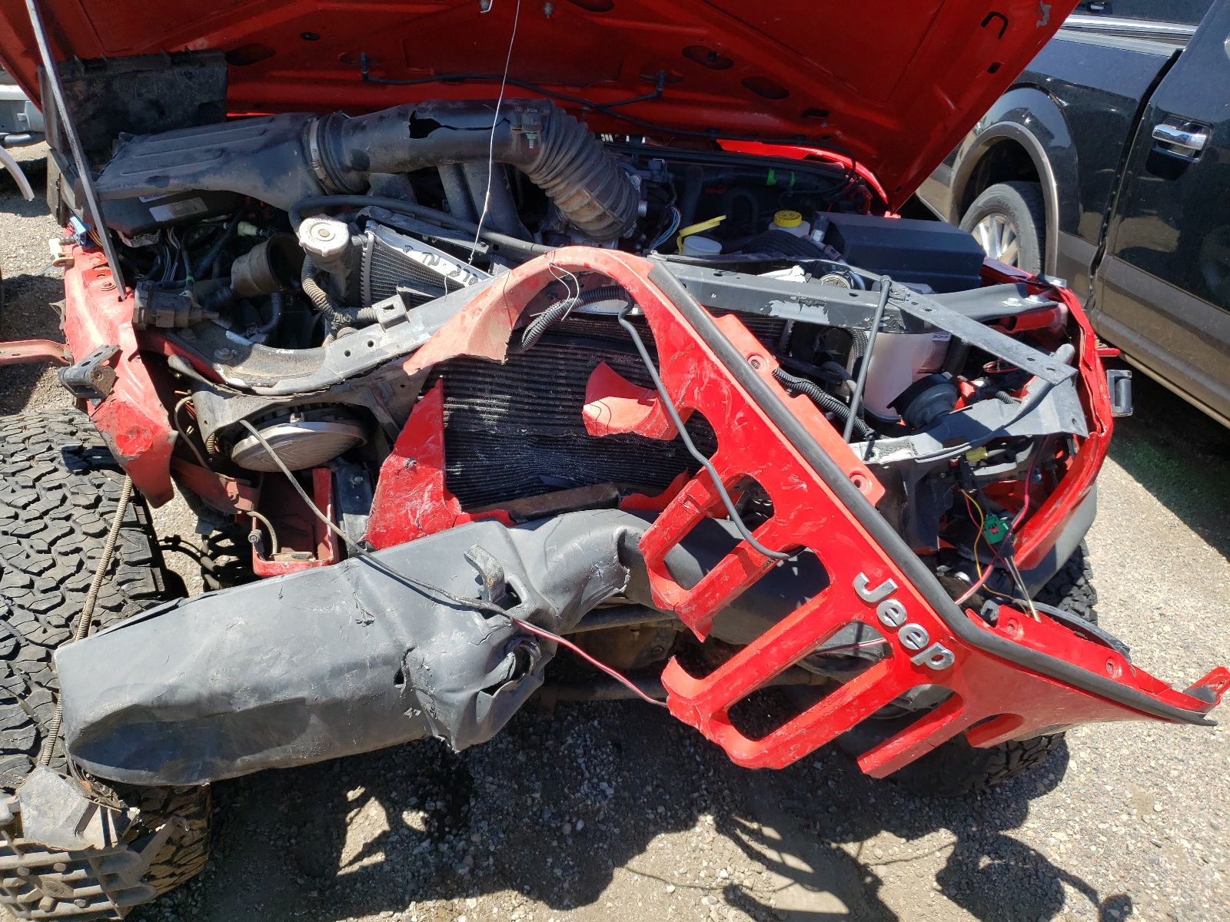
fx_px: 924
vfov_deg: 53.1
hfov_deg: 67.3
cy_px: 461
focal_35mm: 26
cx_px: 615
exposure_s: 1/1250
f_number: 1.5
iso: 50
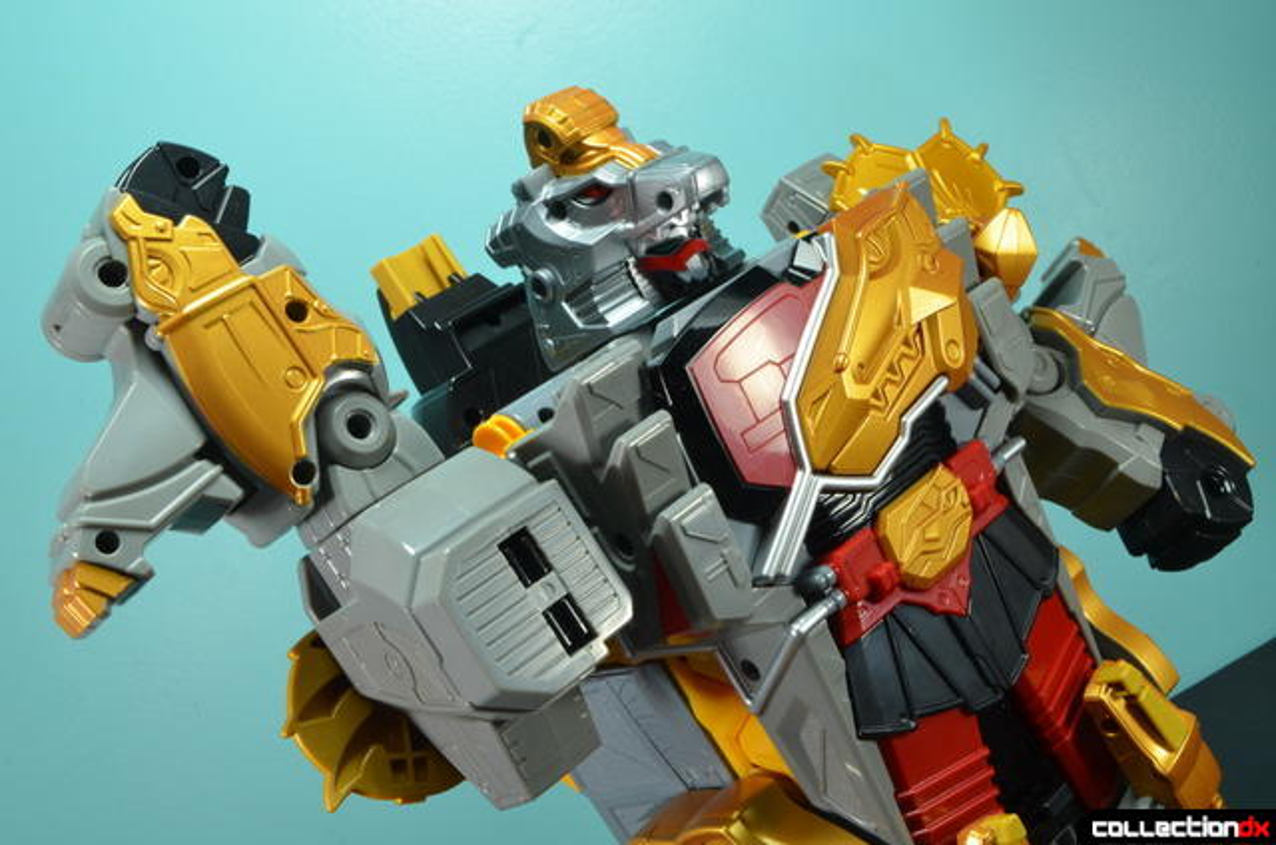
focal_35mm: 45
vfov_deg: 29.7
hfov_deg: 43.7
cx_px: 638
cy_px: 422
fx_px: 1592
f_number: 20
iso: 100
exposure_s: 1/1.3
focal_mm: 30
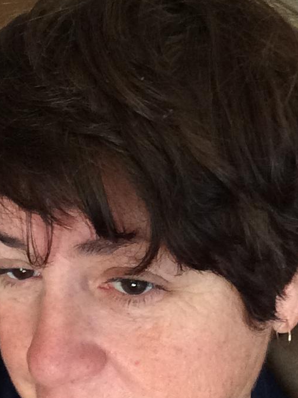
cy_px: 279
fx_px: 678
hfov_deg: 24.7
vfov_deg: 32.3
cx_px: 116
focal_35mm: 59
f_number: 2.4
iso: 320
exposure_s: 1/30
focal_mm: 2.15
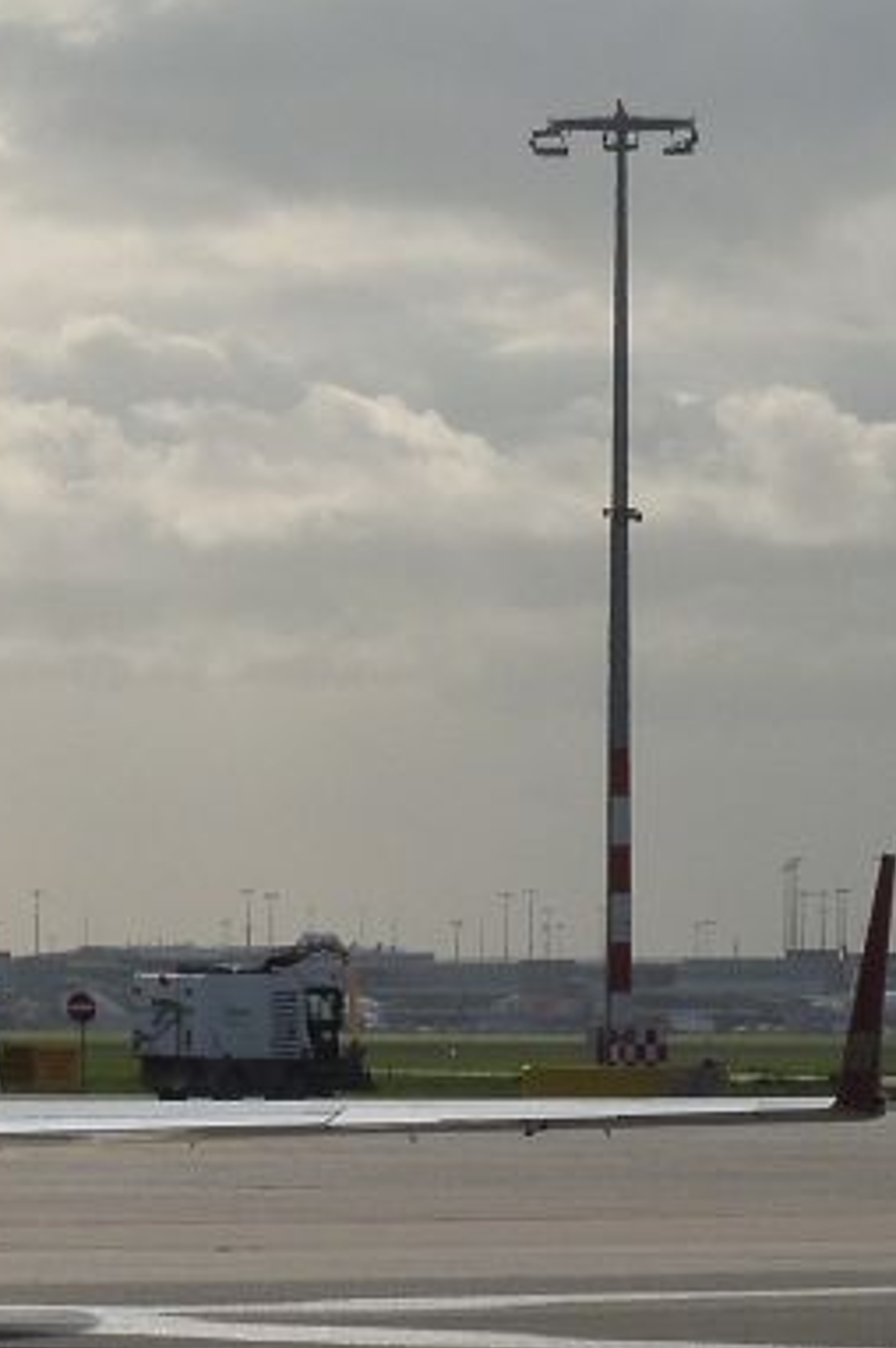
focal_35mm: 360
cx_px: -667
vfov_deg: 5.7
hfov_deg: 3.8
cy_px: 720
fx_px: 13463
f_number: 7.1
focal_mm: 23.1
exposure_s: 1/800
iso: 100
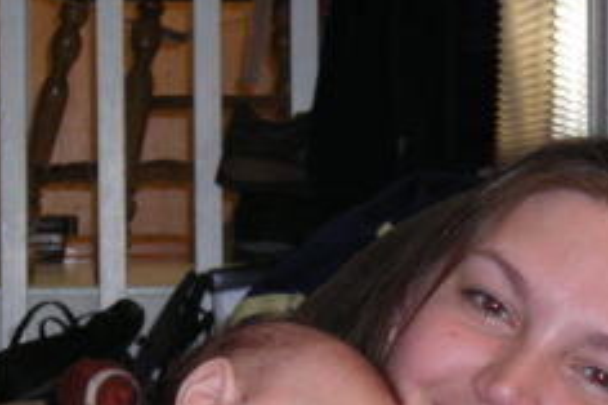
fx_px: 3882
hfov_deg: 9.0
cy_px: 430
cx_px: 340
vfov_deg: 5.9
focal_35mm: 230
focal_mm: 19.2
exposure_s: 1/120
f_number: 5.3
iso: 239
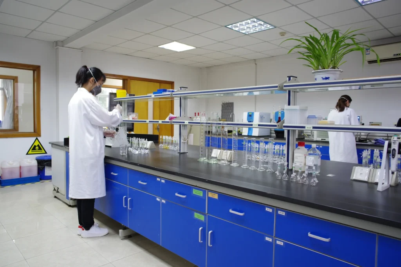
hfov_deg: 65.5
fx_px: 312
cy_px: 134
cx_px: 200
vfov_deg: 46.4
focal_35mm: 28
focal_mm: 28
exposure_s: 1/5
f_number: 5
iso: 400
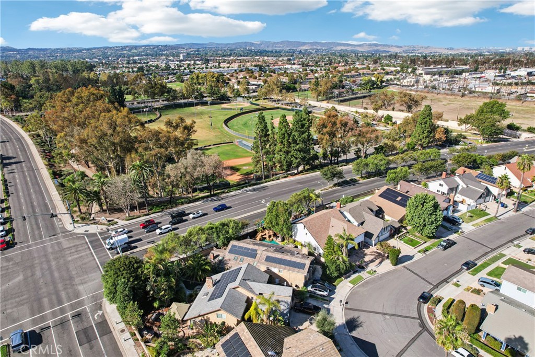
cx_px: 268
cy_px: 178
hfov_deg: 78.6
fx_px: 327
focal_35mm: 22
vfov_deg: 57.2
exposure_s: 1/1500
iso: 100
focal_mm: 8.4
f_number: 2.8
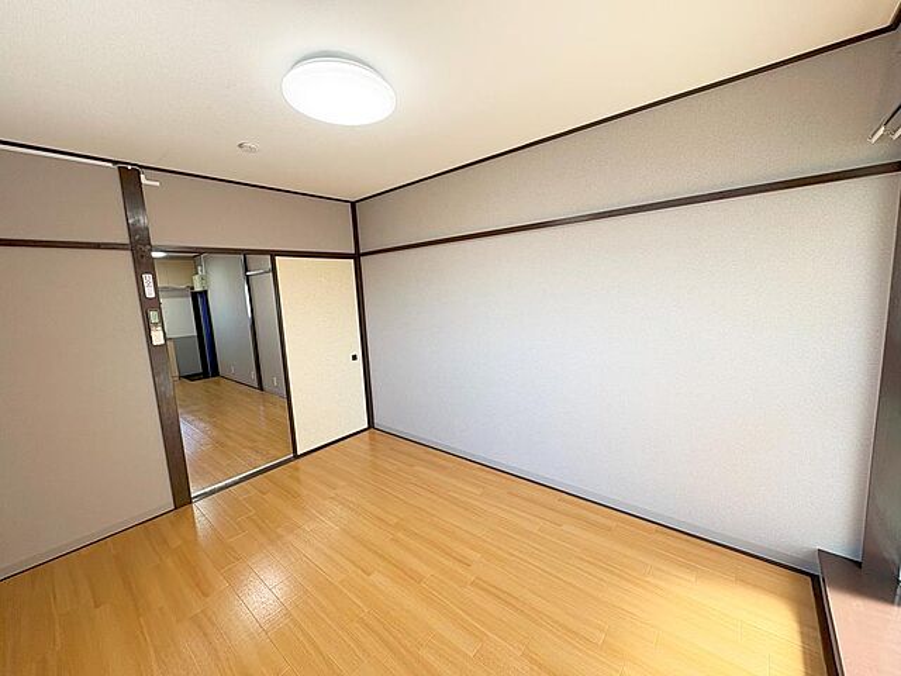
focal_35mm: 14
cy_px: 338
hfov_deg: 102.1
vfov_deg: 85.7
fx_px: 364
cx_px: 450
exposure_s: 1/99
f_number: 2.2
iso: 64
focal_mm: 2.22
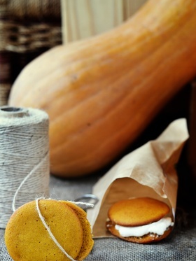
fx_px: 619
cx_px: 98
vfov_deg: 23.8
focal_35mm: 82
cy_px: 134
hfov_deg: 18.0
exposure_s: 1/100
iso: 200
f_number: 4
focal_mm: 50
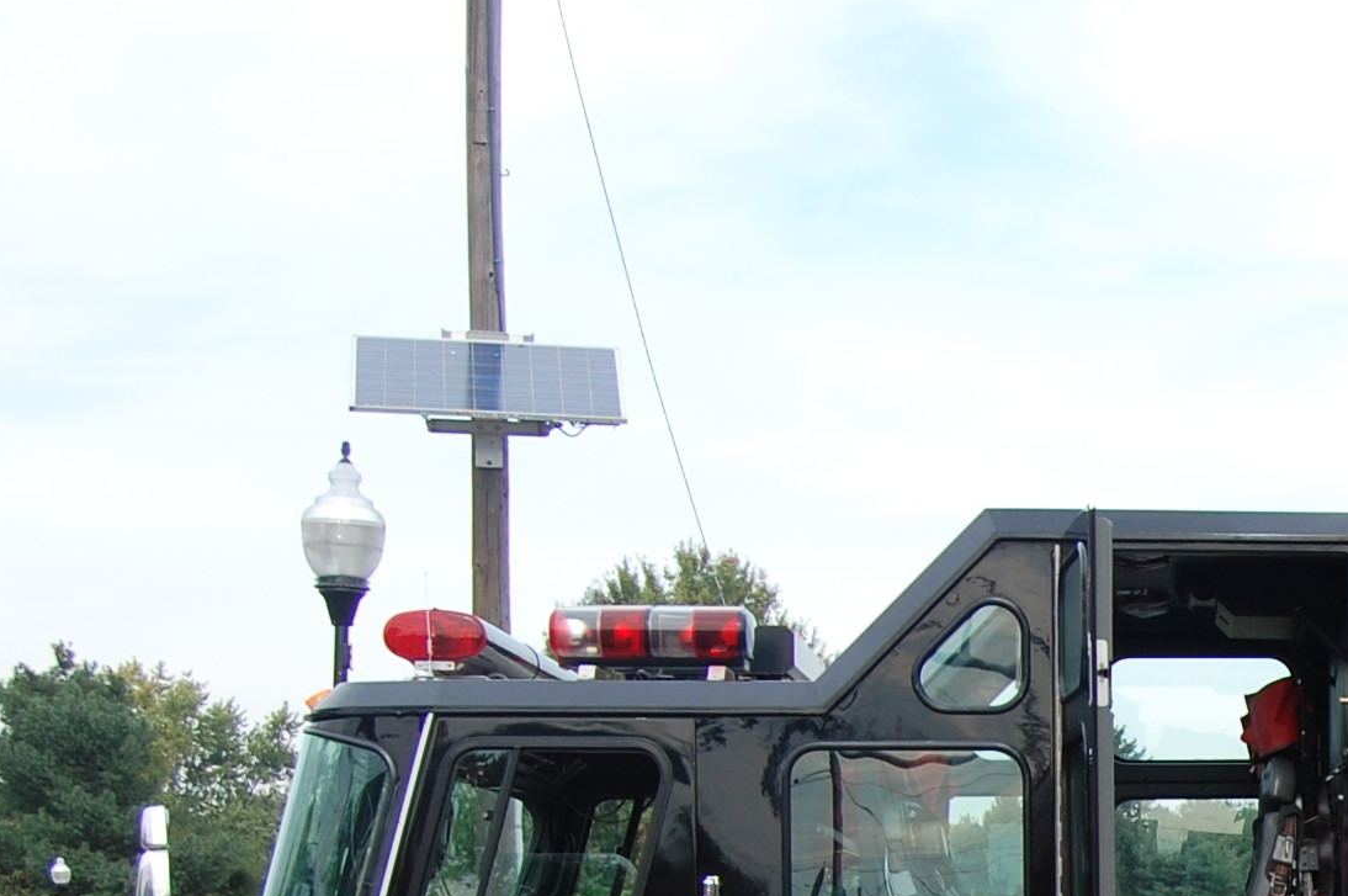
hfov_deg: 19.0
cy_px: 1208
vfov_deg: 13.2
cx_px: 1769
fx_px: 3703
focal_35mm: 99
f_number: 8
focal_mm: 24
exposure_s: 1/250
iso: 200
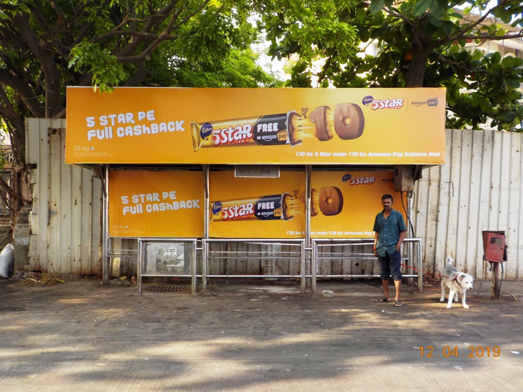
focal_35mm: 30
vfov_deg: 46.8
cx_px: 262
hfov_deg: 60.0
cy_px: 196
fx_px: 453
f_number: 3.3
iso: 125
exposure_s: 1/100
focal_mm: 4.1
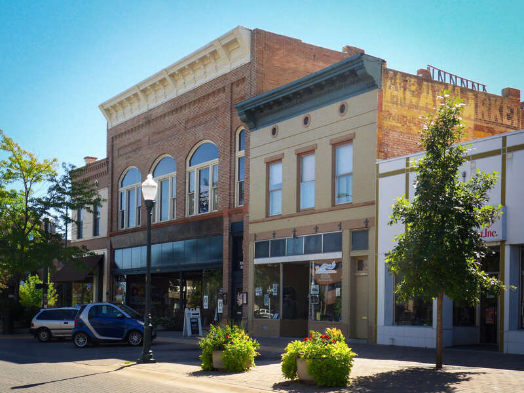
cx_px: 262
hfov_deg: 36.8
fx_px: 787
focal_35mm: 52
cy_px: 196
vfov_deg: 28.0
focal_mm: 9.1
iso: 80
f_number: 4.5
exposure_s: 1/350
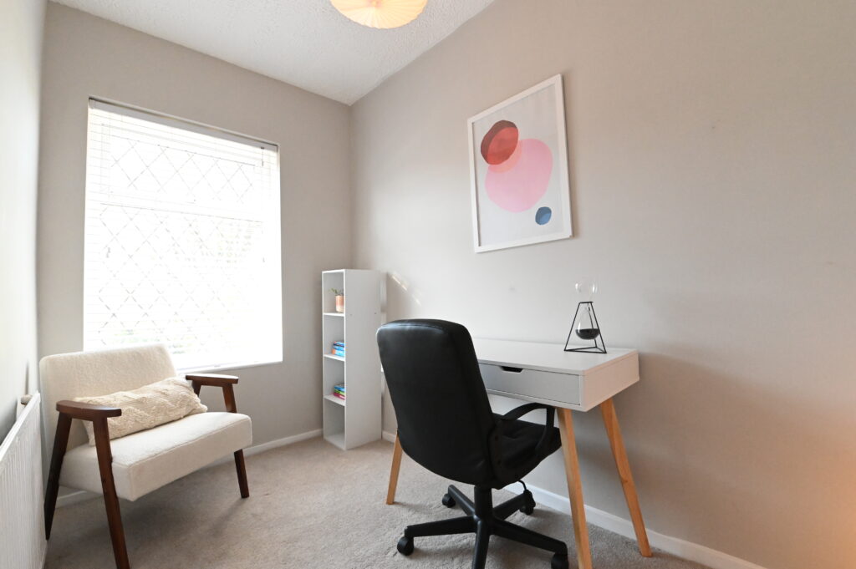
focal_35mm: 15
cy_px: 284
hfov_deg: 100.4
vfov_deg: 77.2
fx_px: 356
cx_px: 428
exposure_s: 1/200
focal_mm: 15
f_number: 10
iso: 10000
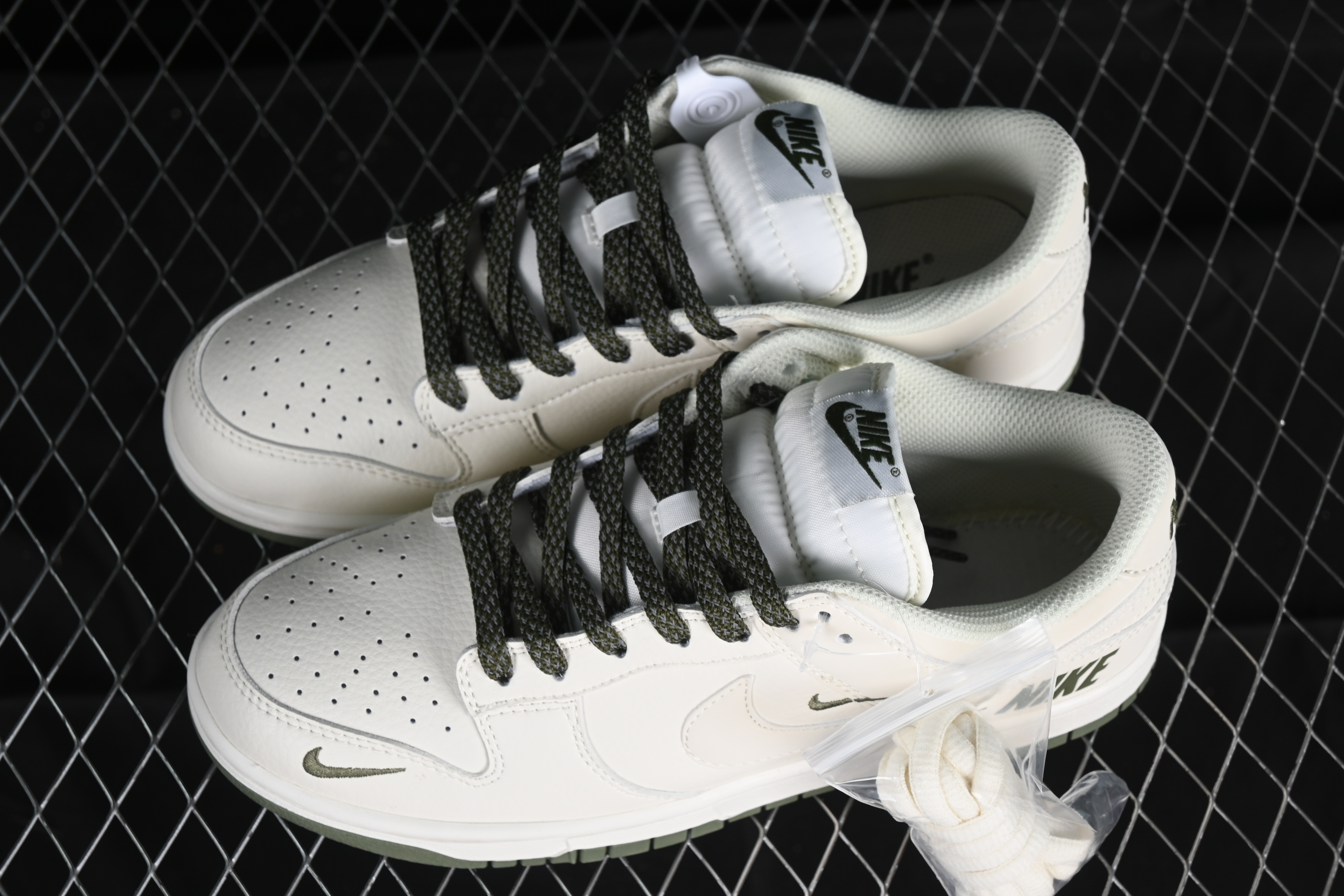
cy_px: 448
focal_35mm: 75
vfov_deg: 18.2
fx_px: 2800
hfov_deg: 27.0
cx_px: 672
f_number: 7.1
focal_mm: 50
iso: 160
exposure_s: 1/80
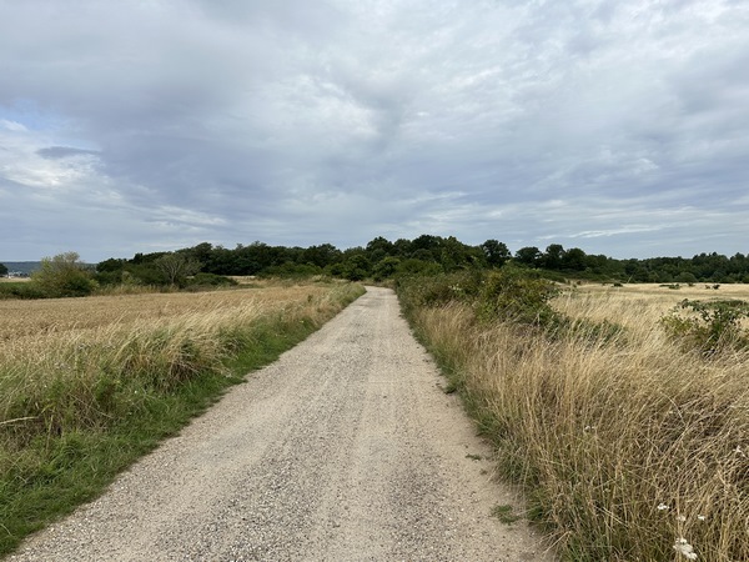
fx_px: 519
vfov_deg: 56.8
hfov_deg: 71.6
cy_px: 281
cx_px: 374
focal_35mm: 24
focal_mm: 6.86
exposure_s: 1/4545
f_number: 1.78
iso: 80
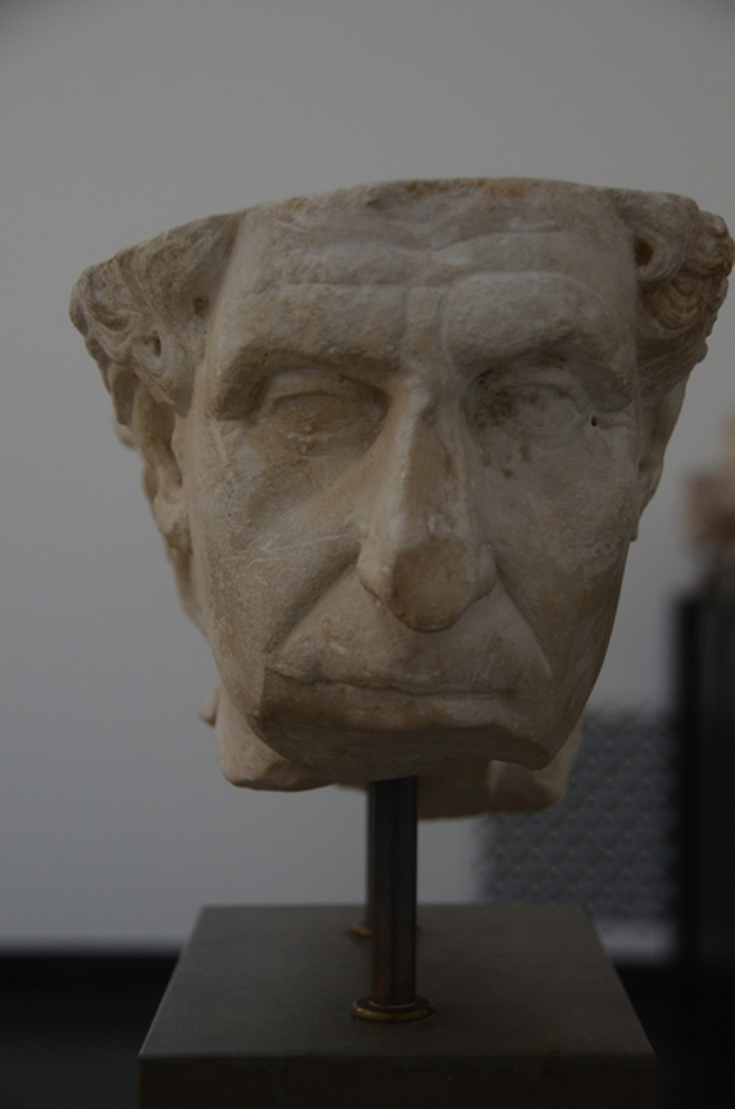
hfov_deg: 18.8
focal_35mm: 72
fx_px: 2214
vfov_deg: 28.1
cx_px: 368
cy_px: 554
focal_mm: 48
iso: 1000
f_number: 4.5
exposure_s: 1/60
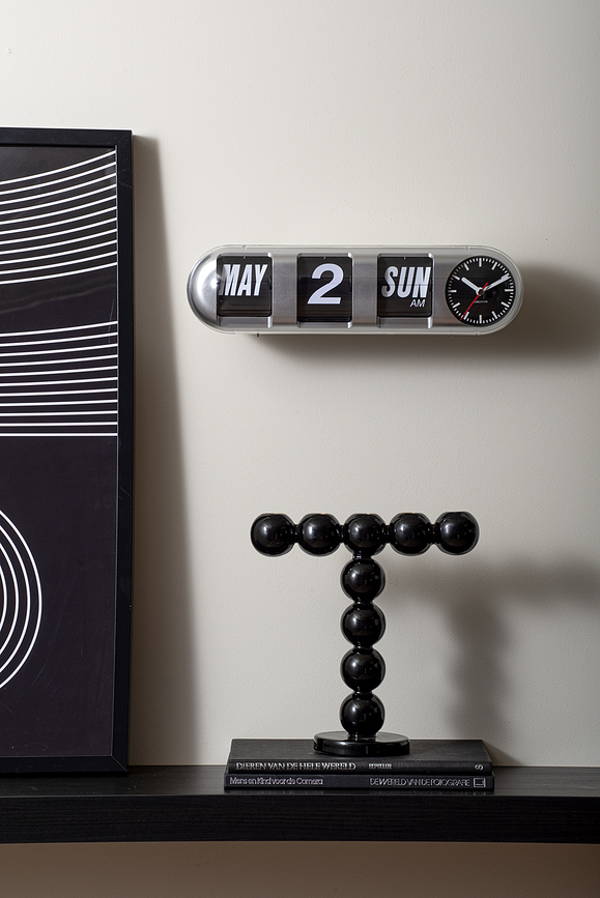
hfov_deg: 9.8
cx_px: 300
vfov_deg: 14.6
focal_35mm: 140
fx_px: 3496
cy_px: 449
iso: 125
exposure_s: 1/125
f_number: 13
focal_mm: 140
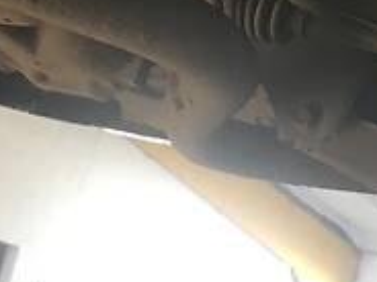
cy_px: -55
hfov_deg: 15.6
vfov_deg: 11.5
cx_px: 143
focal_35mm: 126
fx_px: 1372
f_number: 2.2
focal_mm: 4.2
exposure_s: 1/33
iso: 64
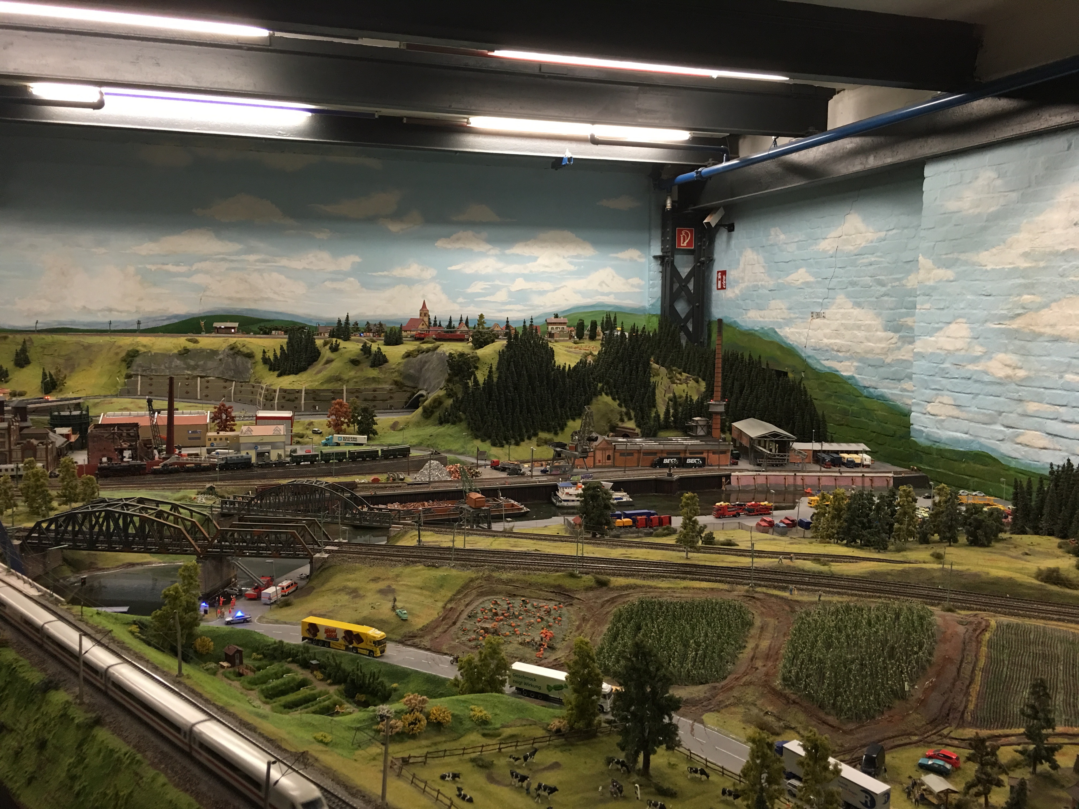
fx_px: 904
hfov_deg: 61.7
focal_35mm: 29
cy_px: 404
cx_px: 540
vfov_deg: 48.2
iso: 64
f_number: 2.2
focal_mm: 4.15
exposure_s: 1/17
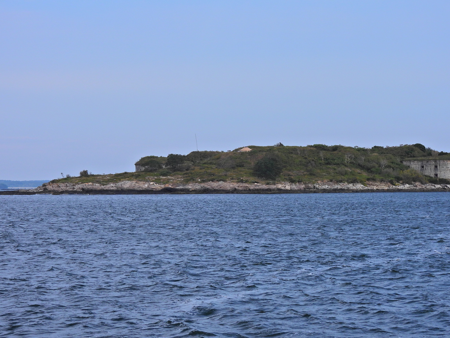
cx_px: 238
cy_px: 173
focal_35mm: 89
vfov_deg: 16.6
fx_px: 1157
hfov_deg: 22.0
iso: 100
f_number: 3.5
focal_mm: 14.3
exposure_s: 1/1600
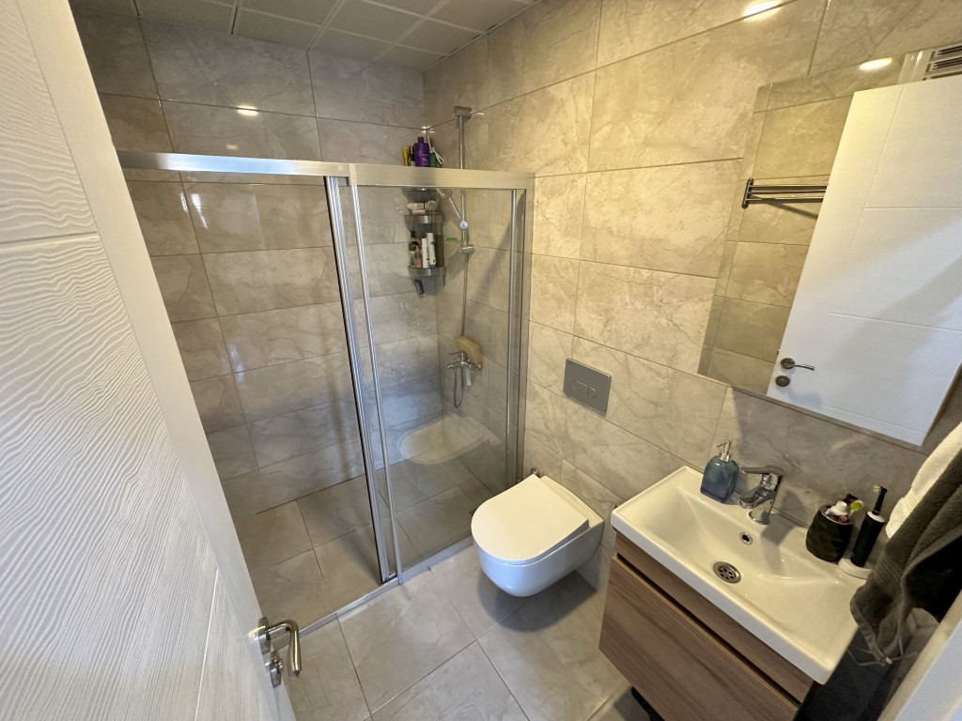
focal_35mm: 14
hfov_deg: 102.1
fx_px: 389
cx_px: 481
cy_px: 360
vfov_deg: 85.7
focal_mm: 2.22
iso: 320
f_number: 2.2
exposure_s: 1/50
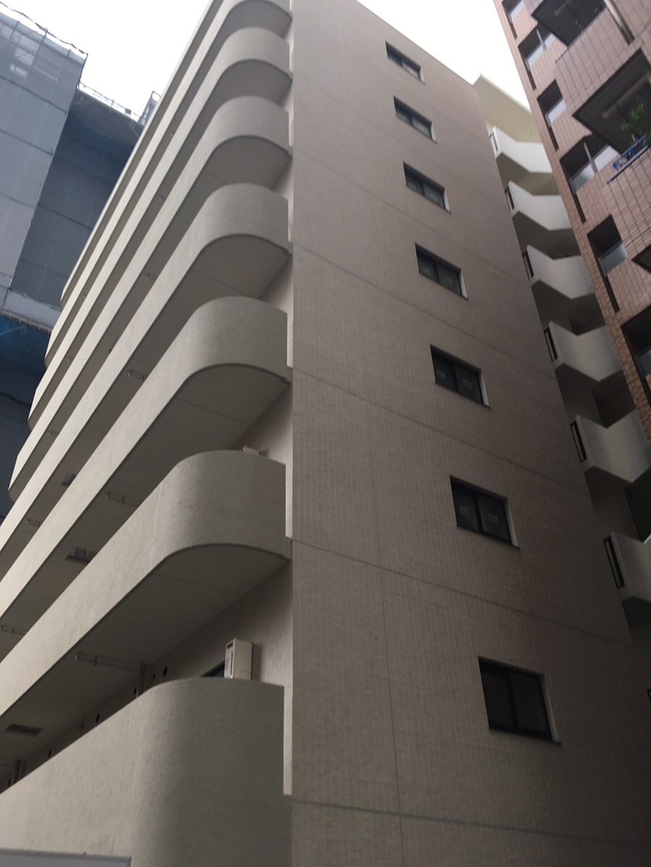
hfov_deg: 48.2
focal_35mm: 29
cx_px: 326
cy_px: 434
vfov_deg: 61.7
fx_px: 727
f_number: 2.2
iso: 25
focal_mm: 4.15
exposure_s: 1/166
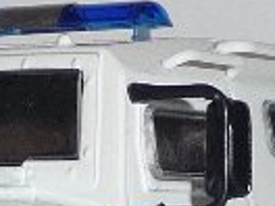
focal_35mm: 261
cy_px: 345
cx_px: -62
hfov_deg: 7.5
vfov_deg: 5.6
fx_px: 2073
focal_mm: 5.3
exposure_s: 1/30
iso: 100
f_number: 3.5
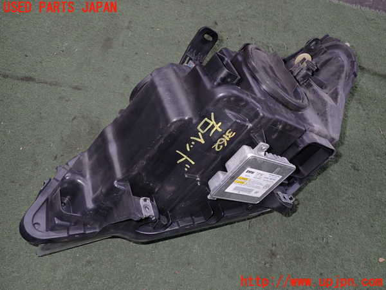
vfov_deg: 46.8
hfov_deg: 60.0
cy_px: 145
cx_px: 193
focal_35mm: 30
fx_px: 335
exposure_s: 1/30
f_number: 6.3
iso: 125
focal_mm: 5.4
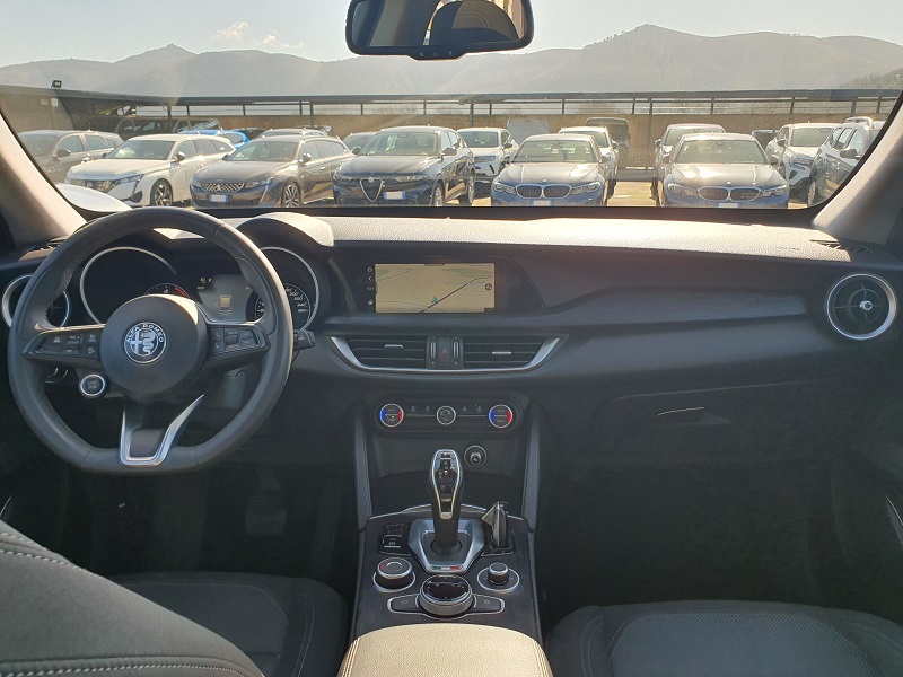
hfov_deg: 67.3
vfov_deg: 53.1
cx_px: 452
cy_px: 338
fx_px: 678
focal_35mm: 26
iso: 50
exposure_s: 1/272
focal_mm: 4.32
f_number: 2.4
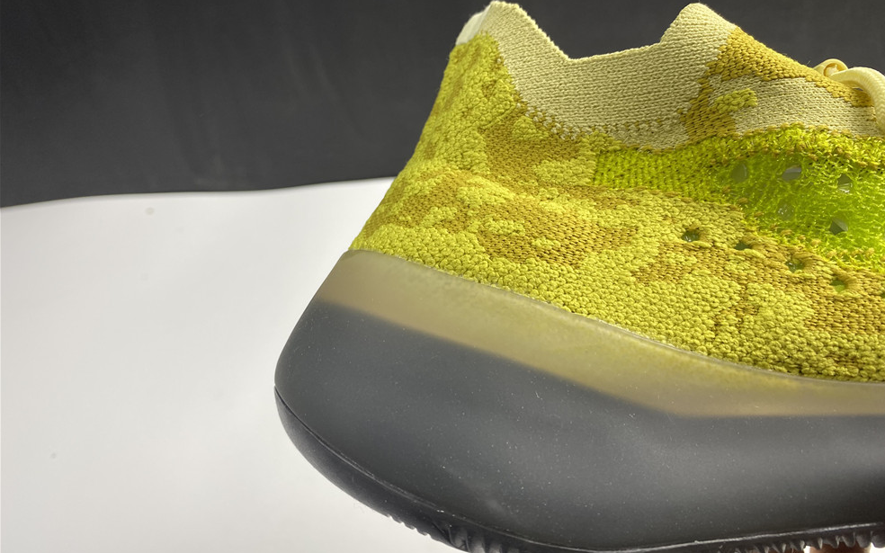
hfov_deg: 66.5
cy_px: 262
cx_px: 449
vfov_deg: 44.5
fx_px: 675
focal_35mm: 28
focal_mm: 4.25
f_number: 1.8
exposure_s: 1/100
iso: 64
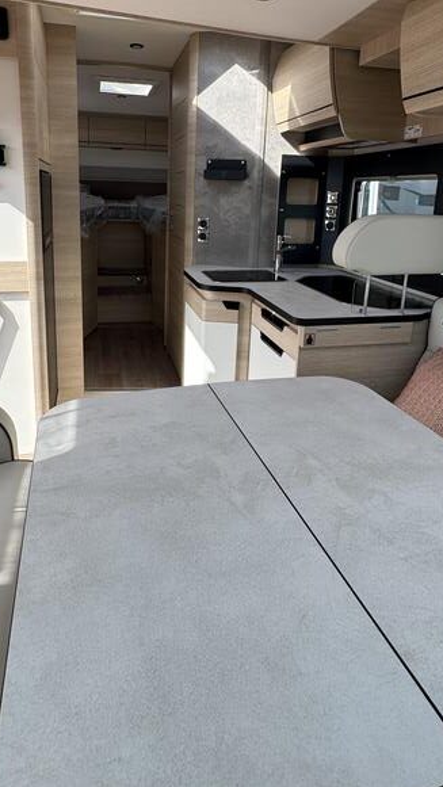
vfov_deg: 81.7
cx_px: 190
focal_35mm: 21
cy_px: 280
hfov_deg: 53.4
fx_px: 438
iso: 40
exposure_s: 1/327
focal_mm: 2.22
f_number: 2.2
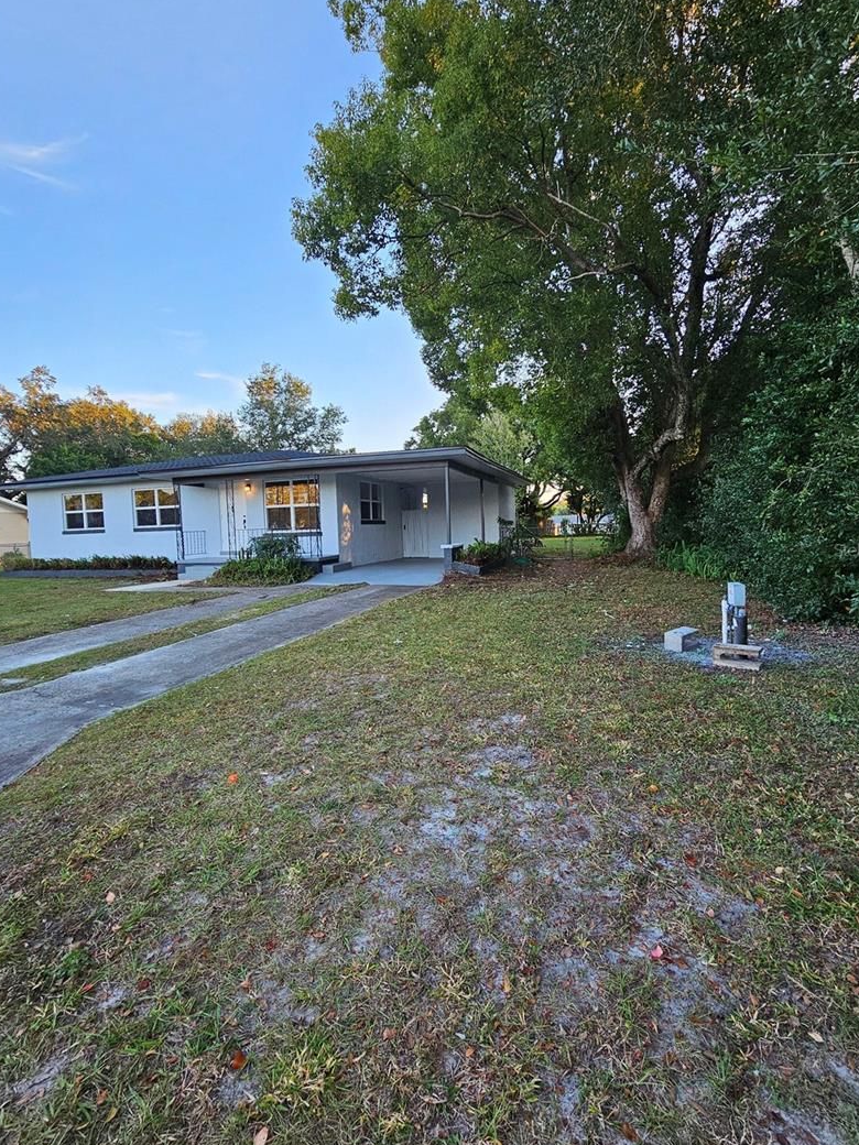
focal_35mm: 15
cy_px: 549
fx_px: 496
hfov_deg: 81.7
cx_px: 416
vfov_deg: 98.1
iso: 50
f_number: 2.2
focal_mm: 2.2
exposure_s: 1/140
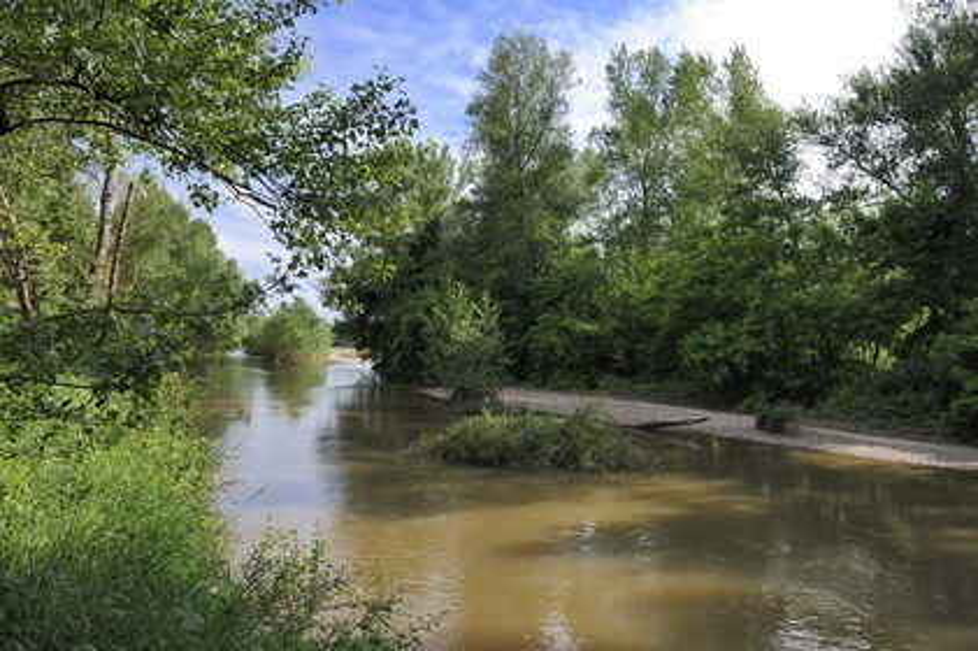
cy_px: 326
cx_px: 489
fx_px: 651
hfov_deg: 73.8
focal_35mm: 24
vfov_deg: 53.1
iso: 200
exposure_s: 1/125
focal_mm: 24
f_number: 11
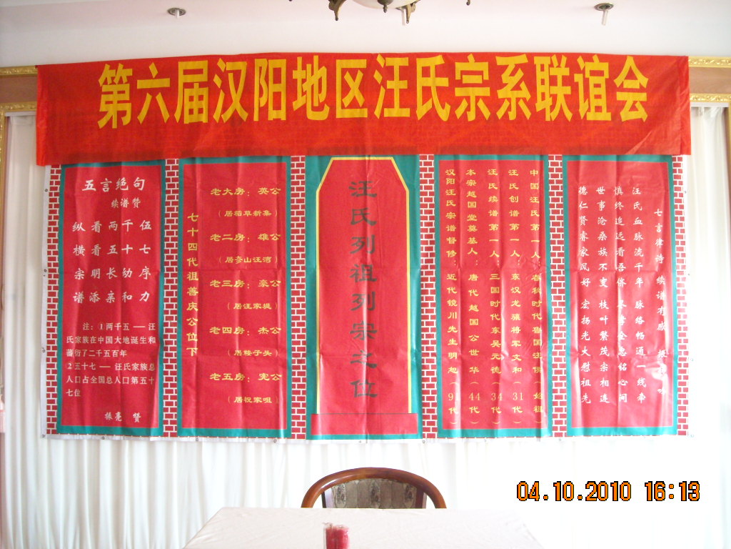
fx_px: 739
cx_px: 366
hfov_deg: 52.6
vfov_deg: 40.7
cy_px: 274
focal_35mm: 35
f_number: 2.8
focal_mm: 5.7
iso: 322
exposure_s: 1/60
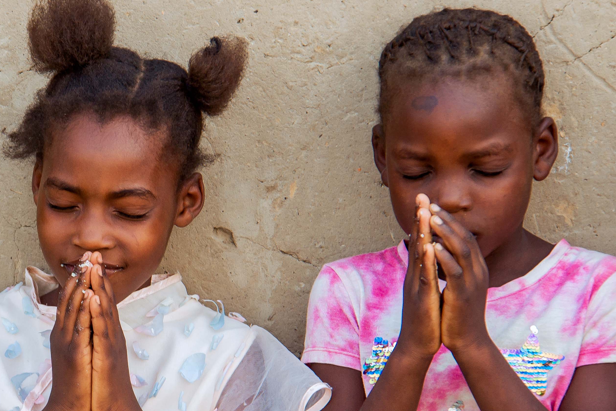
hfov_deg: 3.9
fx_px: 8969
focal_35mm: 524
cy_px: 294
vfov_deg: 2.6
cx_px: 90
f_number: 7.1
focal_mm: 220
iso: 250
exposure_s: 1/200
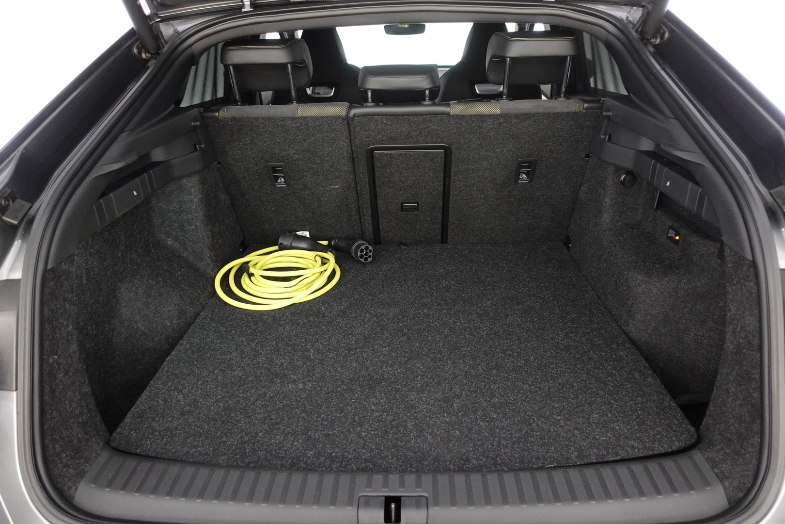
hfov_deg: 73.7
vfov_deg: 53.1
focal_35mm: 24
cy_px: 262
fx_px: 523
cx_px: 392
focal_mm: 9.4
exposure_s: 1/25
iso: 800
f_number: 1.8
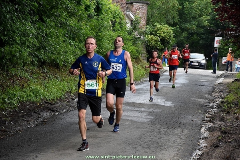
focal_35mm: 158
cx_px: 120
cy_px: 80
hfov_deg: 13.0
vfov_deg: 8.7
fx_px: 1050
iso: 800
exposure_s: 1/500
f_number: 5.6
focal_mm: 105
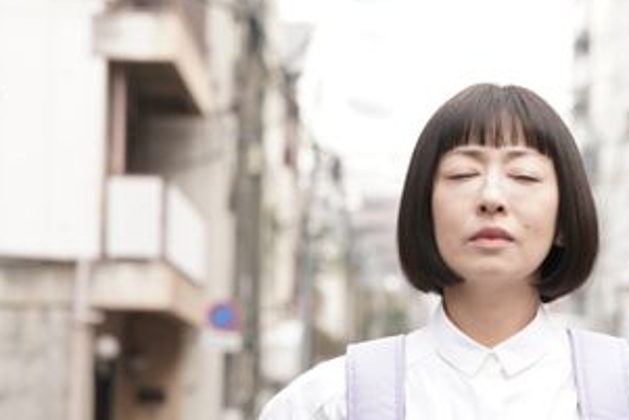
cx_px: 474
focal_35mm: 178
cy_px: 173
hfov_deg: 11.5
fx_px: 3111
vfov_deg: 7.7
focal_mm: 116
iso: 640
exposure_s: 1/200
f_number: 7.1
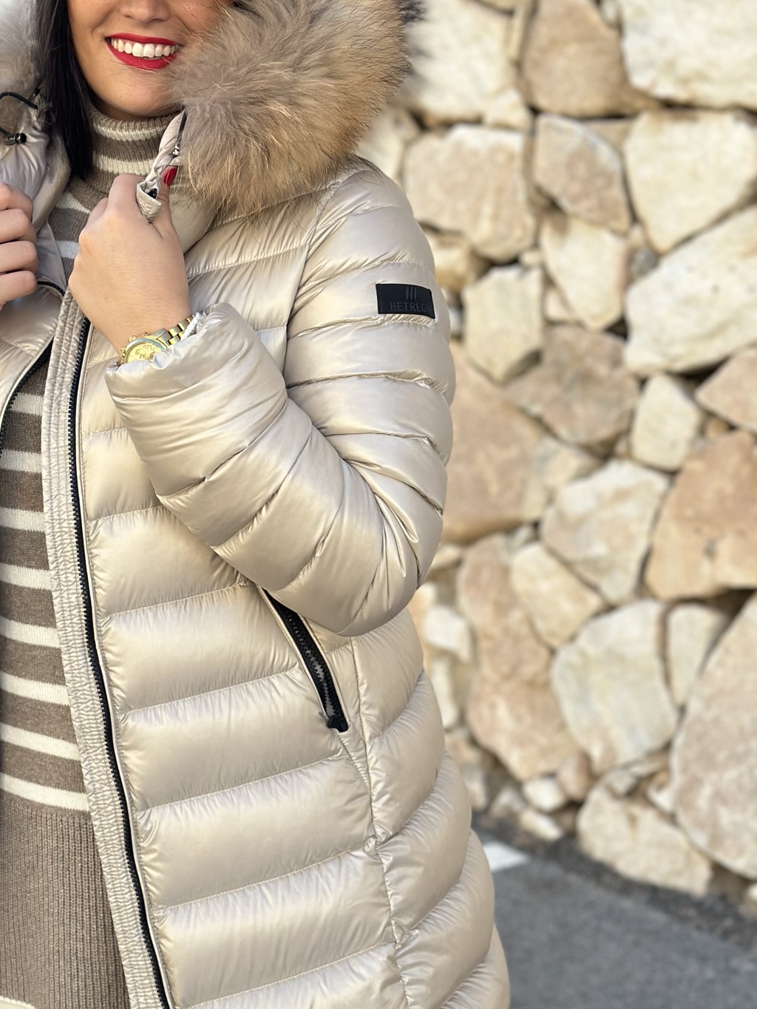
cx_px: 280
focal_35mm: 72
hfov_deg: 20.4
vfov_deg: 27.0
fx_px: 2099
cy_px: 496
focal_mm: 6.86
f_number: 1.78
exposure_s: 1/1085
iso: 80
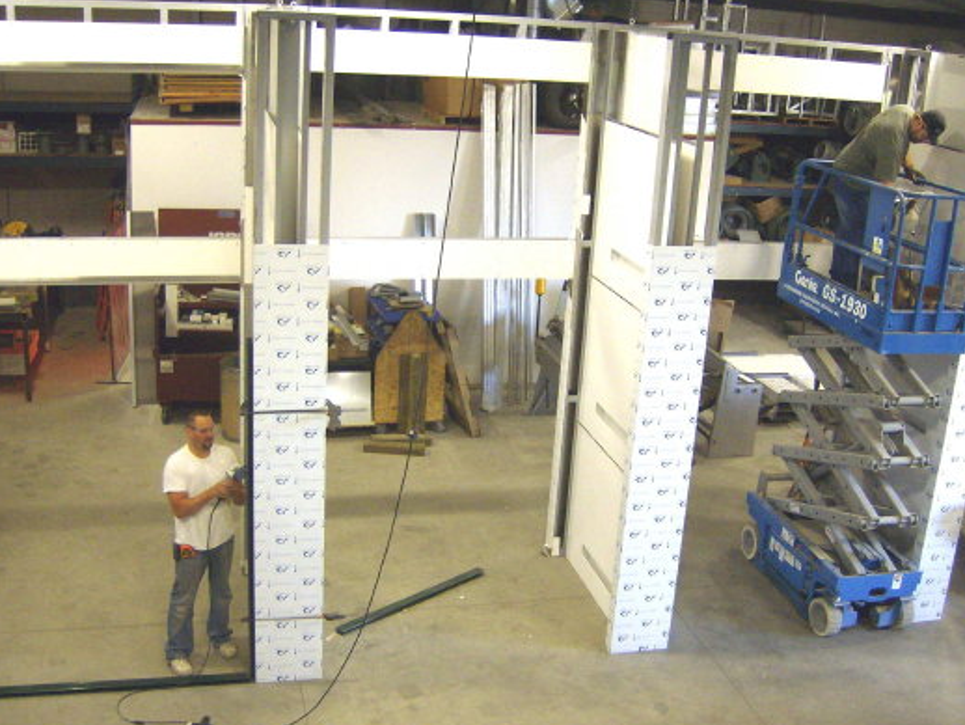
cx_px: 520
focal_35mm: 40
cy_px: 365
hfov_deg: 46.7
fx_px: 1116
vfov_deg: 36.0
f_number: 2.8
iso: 200
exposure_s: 1/60
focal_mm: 6
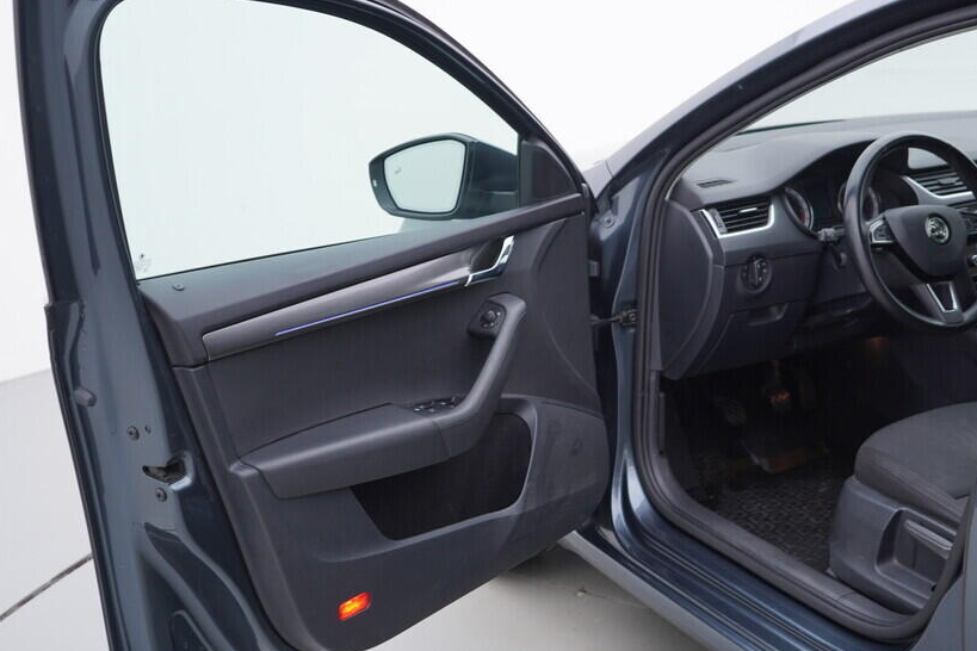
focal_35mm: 45
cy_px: 319
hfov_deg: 43.3
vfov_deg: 29.9
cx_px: 604
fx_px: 1221
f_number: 3.2
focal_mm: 24
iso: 125
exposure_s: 1/50
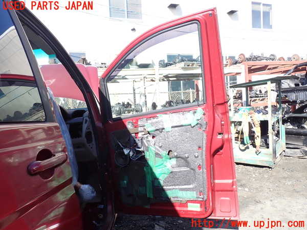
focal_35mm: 25
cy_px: 115
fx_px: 222
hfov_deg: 69.4
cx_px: 154
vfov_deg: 54.9
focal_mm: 4.5
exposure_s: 1/400
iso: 100
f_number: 2.8
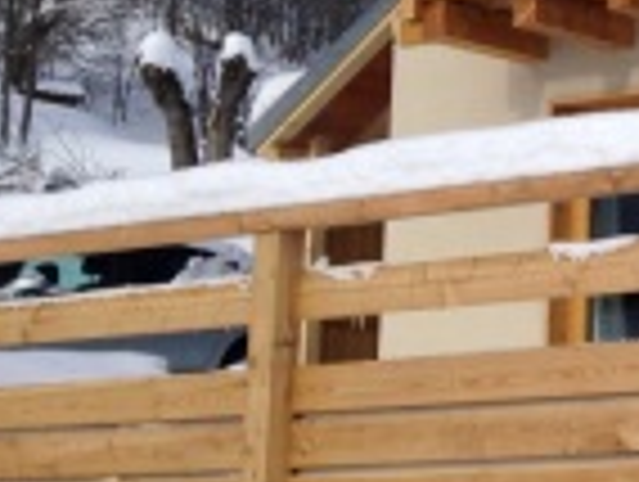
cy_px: 27
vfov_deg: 14.1
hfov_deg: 17.0
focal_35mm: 104
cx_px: 976
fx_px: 1923
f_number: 2.4
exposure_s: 1/1869
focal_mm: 4.12
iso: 50
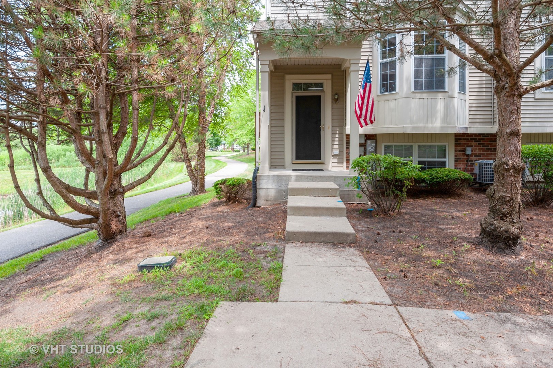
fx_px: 322
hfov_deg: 81.2
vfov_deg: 59.4
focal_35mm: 21
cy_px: 184
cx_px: 276
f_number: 8
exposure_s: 1/100
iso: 200
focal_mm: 21
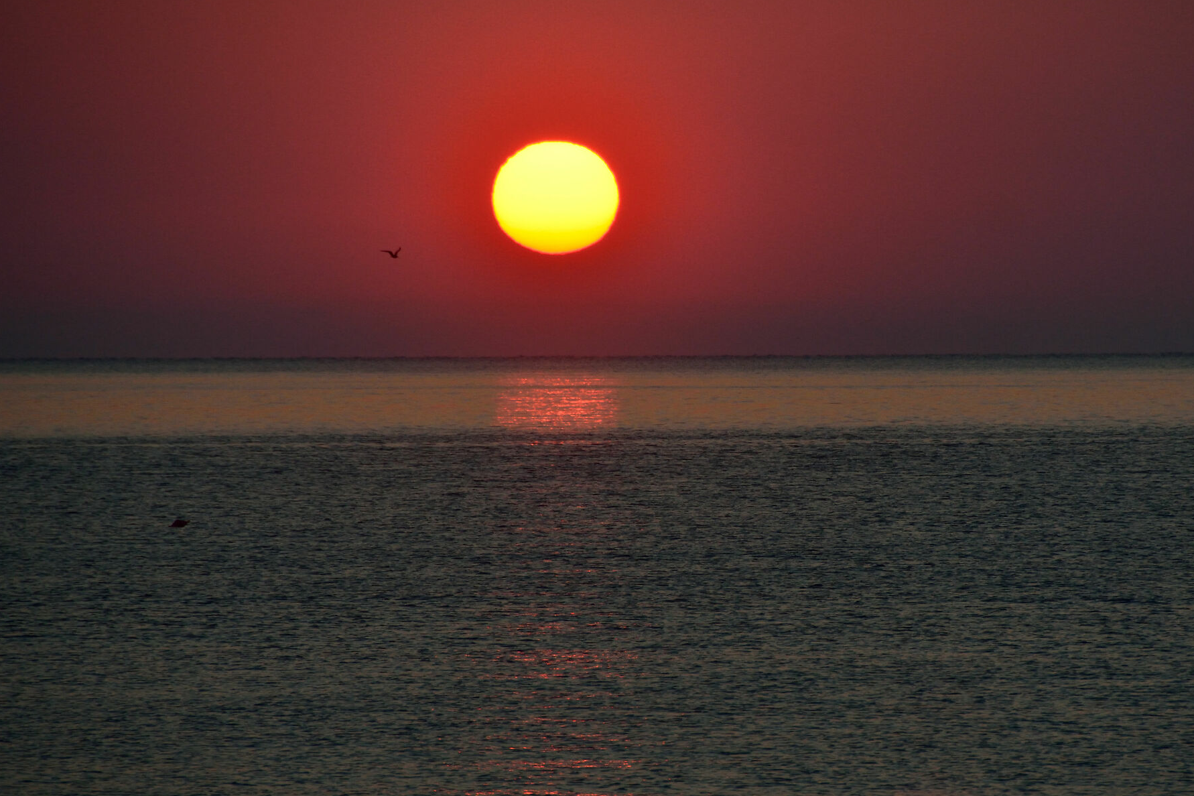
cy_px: 436
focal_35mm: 404
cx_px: 758
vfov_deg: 3.4
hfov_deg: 5.1
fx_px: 13398
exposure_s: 1/400
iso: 400
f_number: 5.6
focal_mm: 200
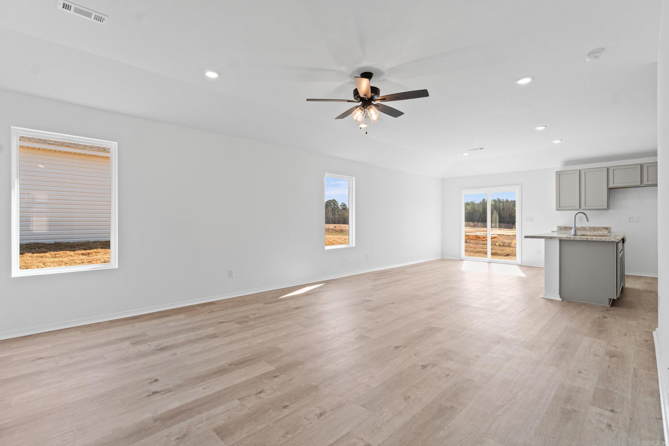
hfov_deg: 95.0
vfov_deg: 72.0
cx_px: 334
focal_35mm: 16
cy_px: 223
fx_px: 307
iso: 250
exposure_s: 1/25
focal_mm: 11
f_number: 9
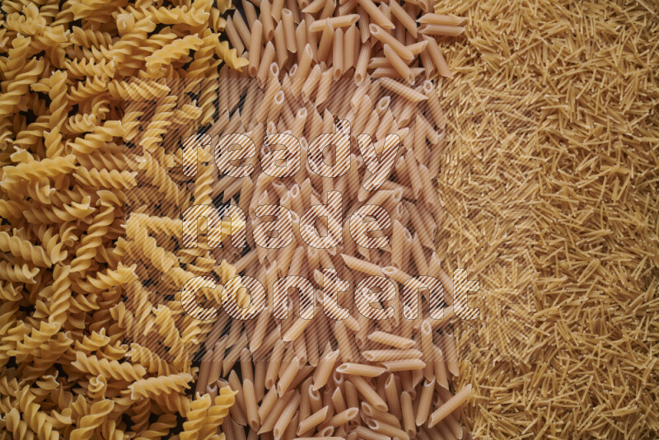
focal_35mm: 50
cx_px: 330
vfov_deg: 27.0
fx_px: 916
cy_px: 220
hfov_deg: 39.6
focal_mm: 50
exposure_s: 1/100
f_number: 8
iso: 160
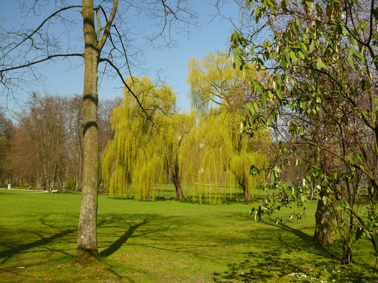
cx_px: 189
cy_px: 142
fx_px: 382
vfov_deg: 40.7
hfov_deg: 52.6
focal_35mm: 35
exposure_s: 1/160
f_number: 4
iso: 100
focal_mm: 7.4
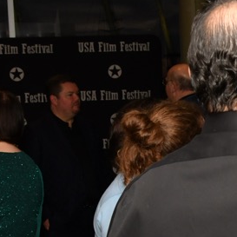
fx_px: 1216
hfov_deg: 10.7
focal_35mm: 157
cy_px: 183
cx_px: 370
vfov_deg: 11.1
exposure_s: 1/180
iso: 640
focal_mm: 28
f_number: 9.5
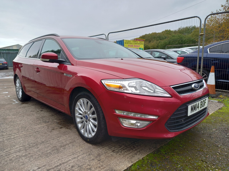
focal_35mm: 25
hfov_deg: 69.4
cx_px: 114
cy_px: 86
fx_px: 165
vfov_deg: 54.9
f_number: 2
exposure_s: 1/120
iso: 40
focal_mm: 4.6
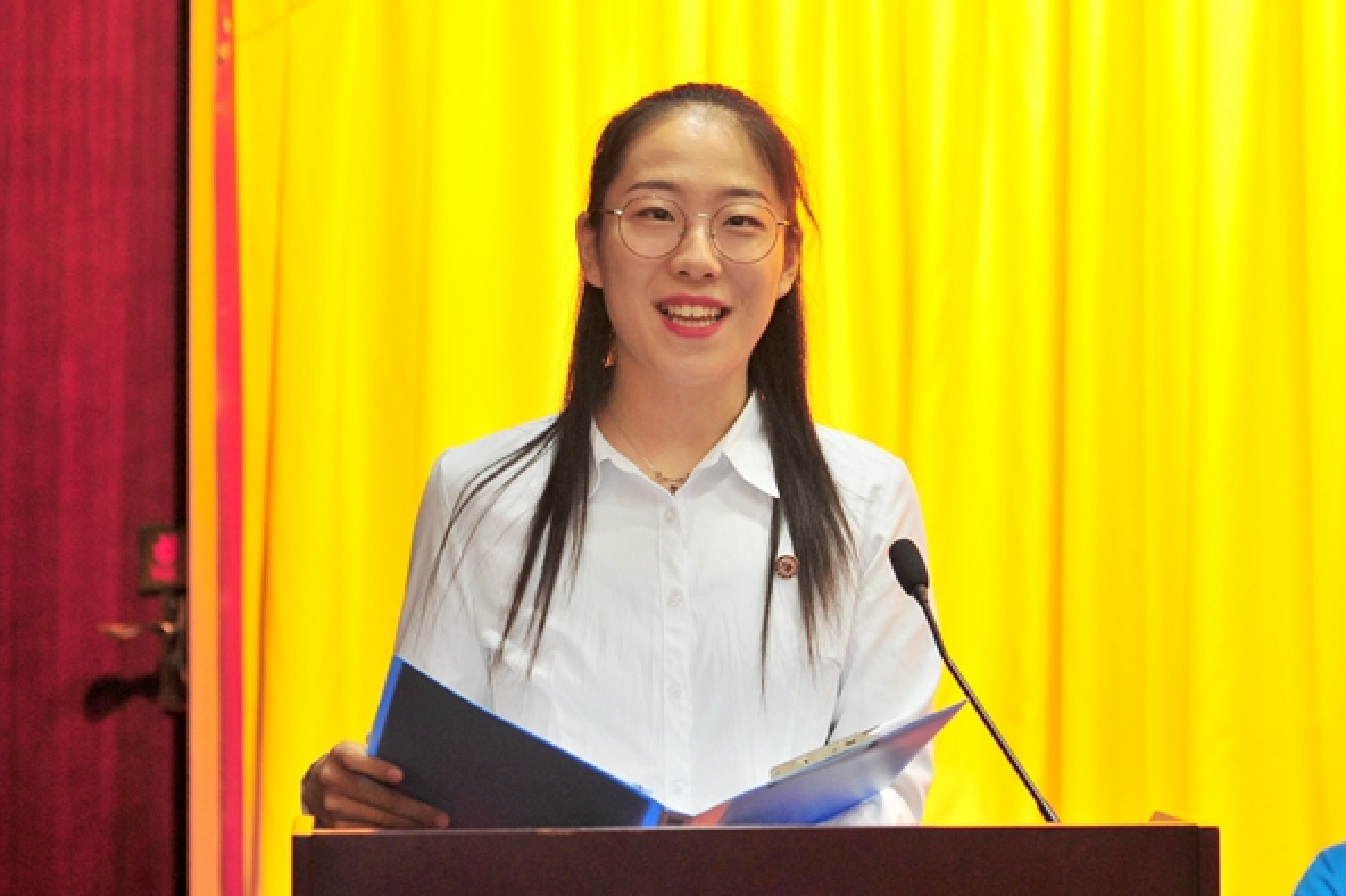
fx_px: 2653
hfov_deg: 28.5
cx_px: 680
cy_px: 443
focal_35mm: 71
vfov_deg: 19.2
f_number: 4
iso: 800
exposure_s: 1/160
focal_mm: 70
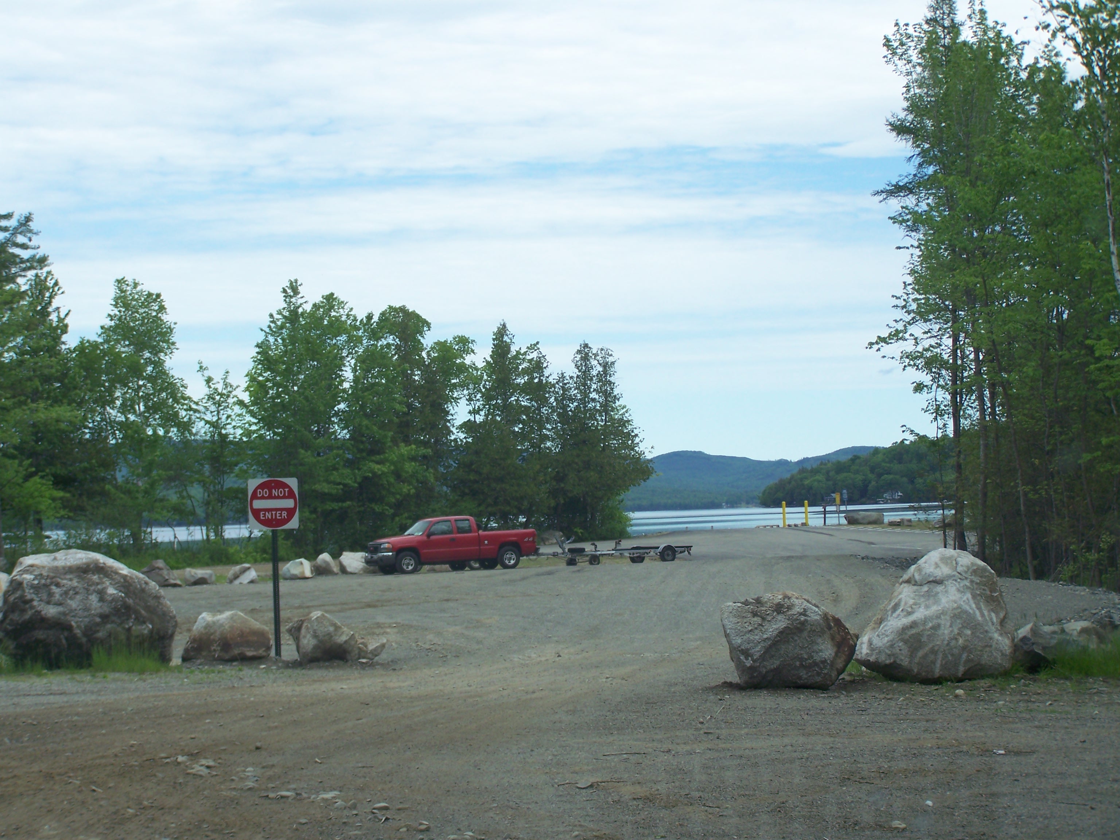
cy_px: 420
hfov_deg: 28.2
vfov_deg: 21.3
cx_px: 560
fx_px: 2232
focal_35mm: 69
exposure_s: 1/400
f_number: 3.2
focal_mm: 11.5
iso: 64
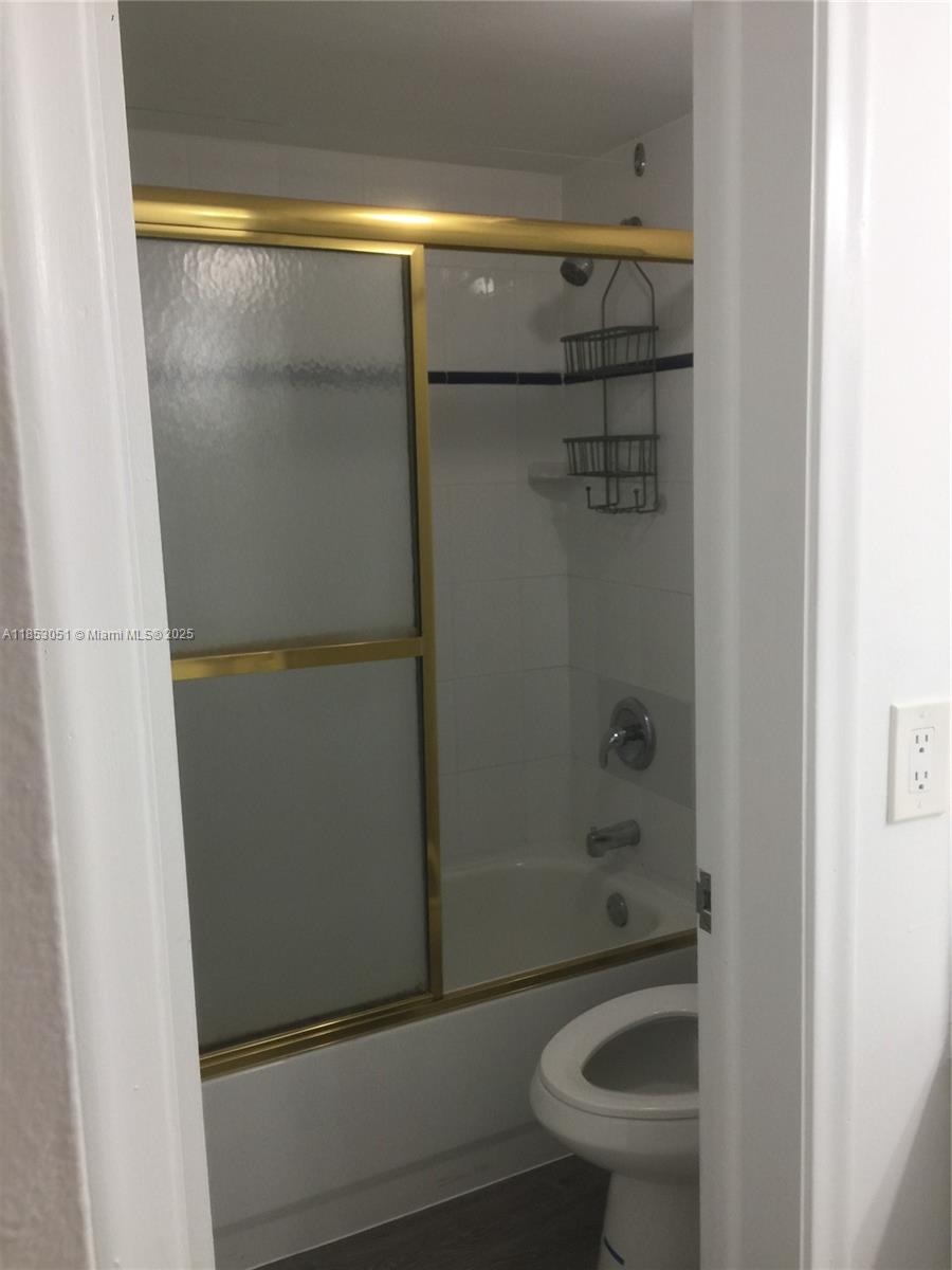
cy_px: 635
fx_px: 1063
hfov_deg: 48.2
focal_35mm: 29
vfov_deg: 61.7
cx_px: 476
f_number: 2.2
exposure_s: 1/40
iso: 32
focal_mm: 4.15
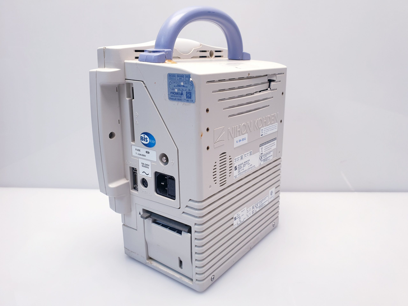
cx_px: 204
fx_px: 306
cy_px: 153
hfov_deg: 67.3
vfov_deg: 53.1
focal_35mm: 26
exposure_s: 1/50
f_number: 2.4
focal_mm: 4.3
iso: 64
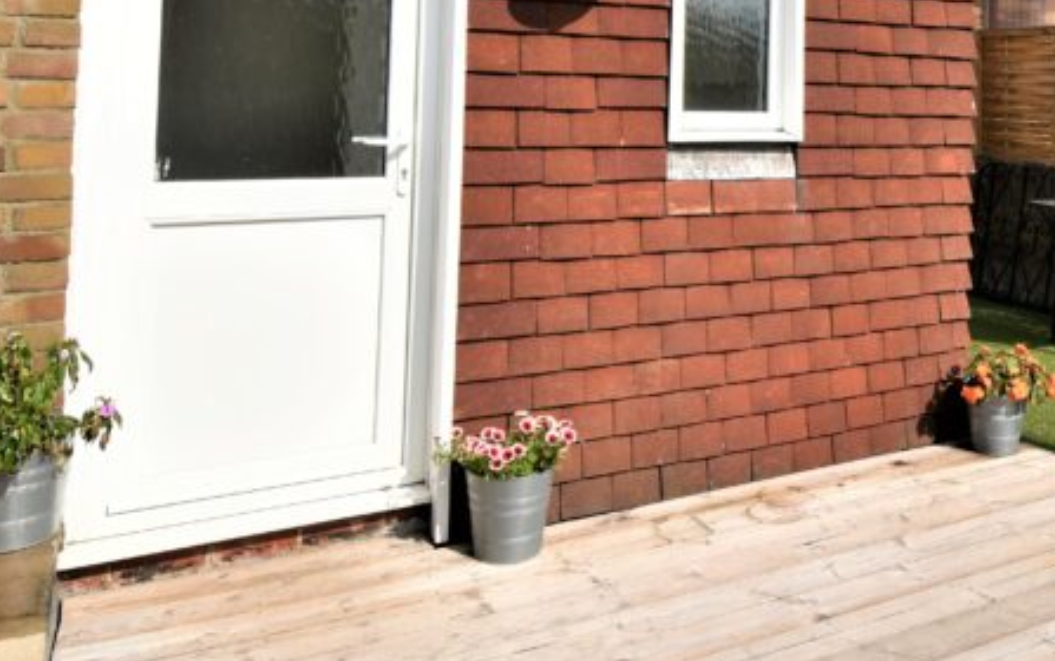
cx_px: 819
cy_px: 79
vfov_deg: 34.5
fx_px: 1007
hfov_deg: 52.3
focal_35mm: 35
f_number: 9
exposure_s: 1/320
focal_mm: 10
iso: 100
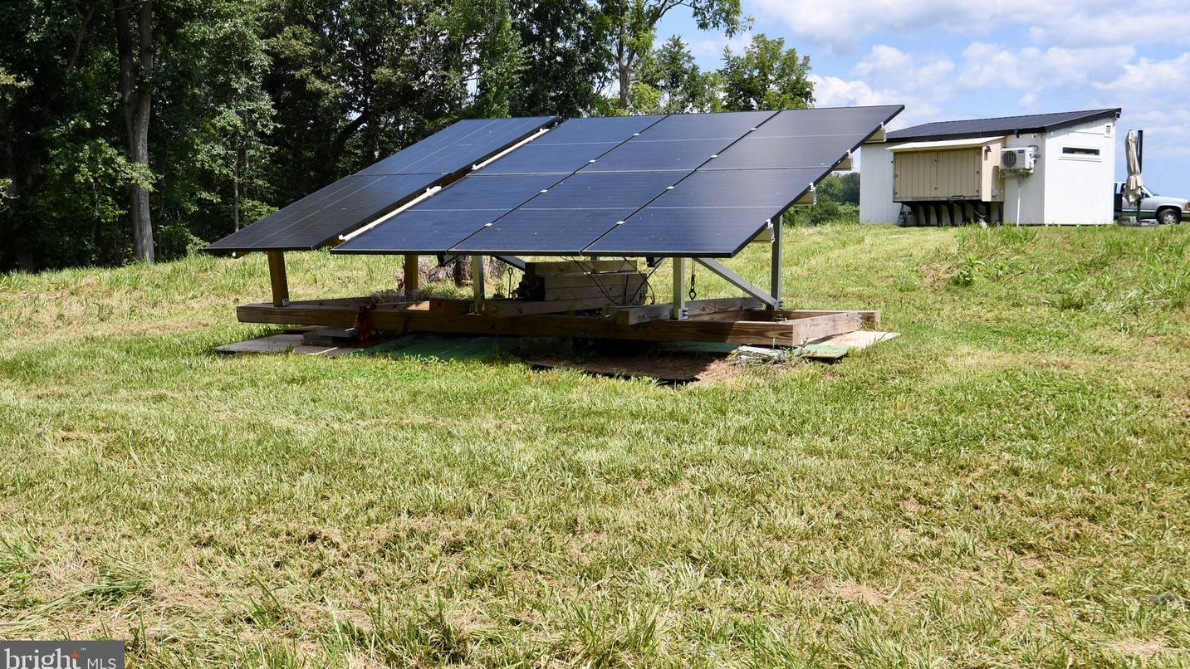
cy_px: 285
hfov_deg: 50.5
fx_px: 1262
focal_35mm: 40
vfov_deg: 29.7
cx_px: 593
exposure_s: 1/250
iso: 100
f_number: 8
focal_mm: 19
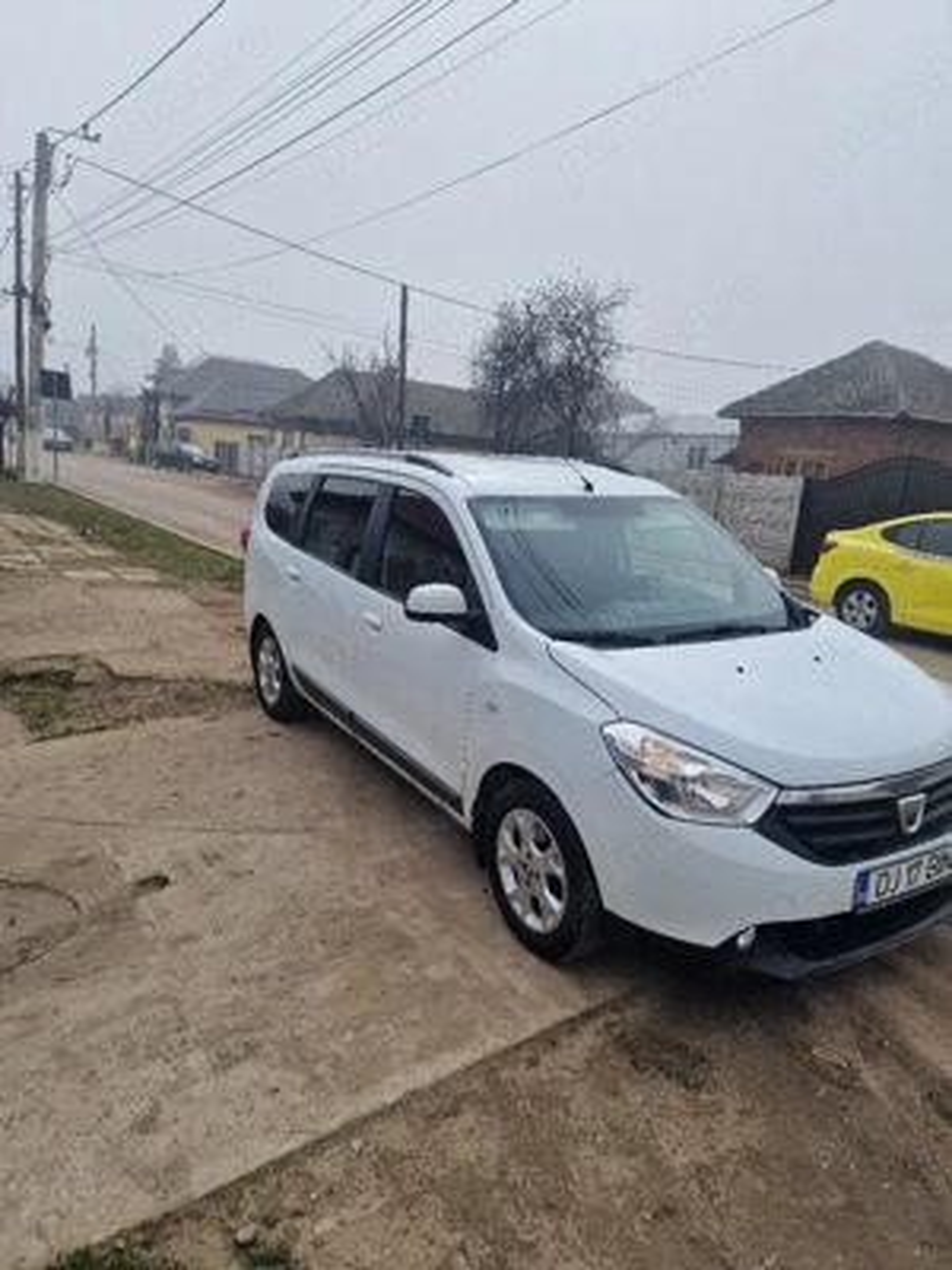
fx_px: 843
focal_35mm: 23
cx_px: 476
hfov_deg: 58.9
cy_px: 635
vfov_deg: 73.9
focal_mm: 6.4
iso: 50
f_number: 1.8
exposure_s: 1/1667
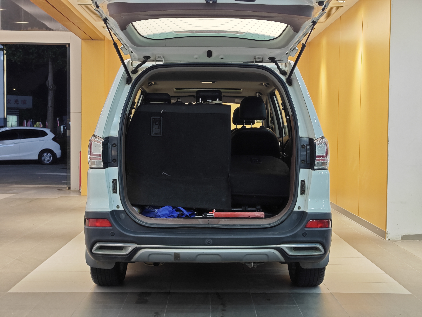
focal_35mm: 46
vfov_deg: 31.5
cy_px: 158
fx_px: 561
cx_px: 211
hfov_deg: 41.2
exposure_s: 1/50.1
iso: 80
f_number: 1.9
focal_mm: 8.7
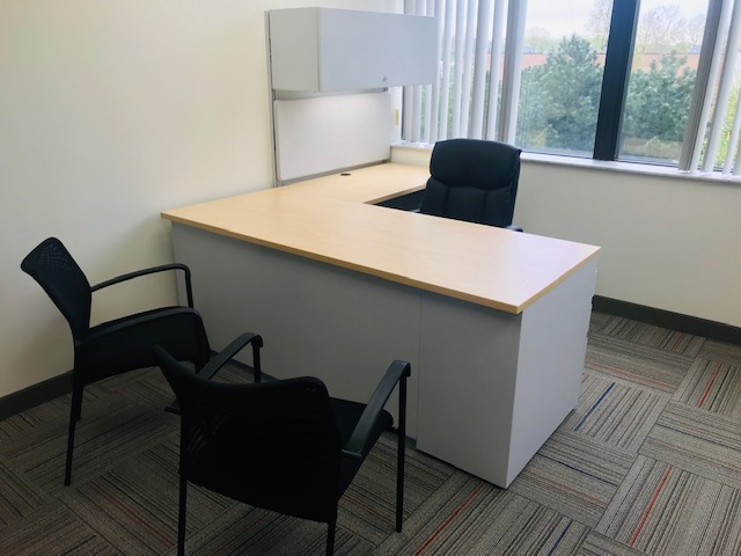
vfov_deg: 49.7
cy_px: 278
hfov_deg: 63.4
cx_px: 370
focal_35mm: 28
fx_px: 599
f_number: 1.8
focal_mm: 3.99
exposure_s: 1/60
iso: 32
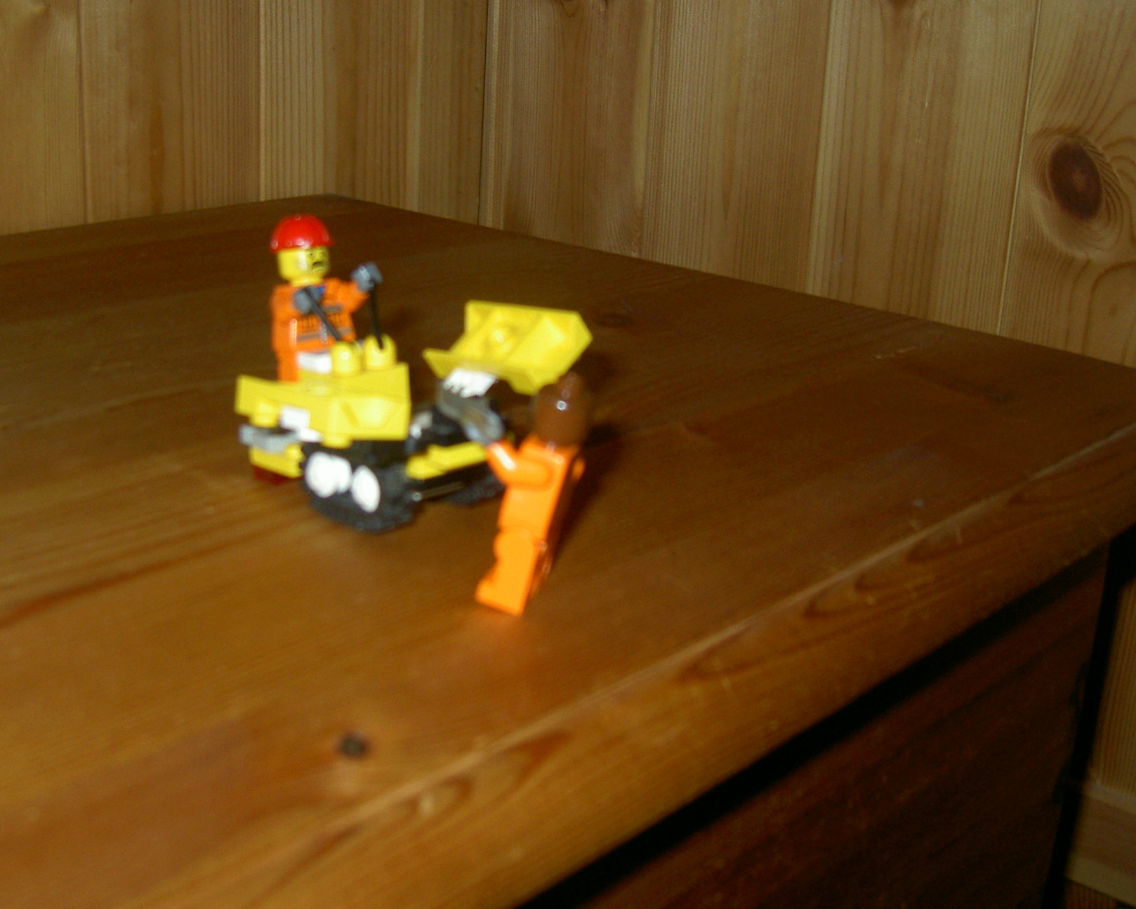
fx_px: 1412
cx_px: 449
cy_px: 393
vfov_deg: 35.6
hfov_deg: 43.6
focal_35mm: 42
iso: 100
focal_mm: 5.6
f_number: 2.8
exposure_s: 1/60
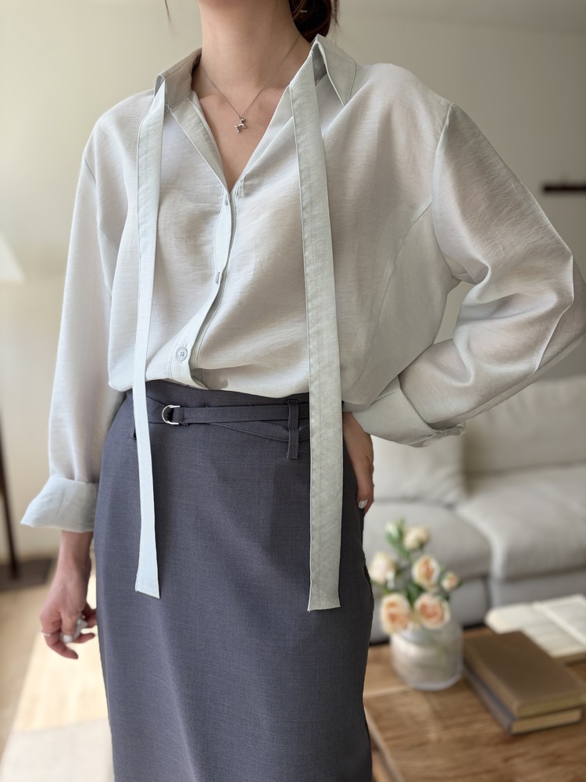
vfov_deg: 67.3
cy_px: 391
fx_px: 587
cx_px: 293
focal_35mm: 26
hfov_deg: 53.1
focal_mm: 5.96
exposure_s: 1/402
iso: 64
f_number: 1.6
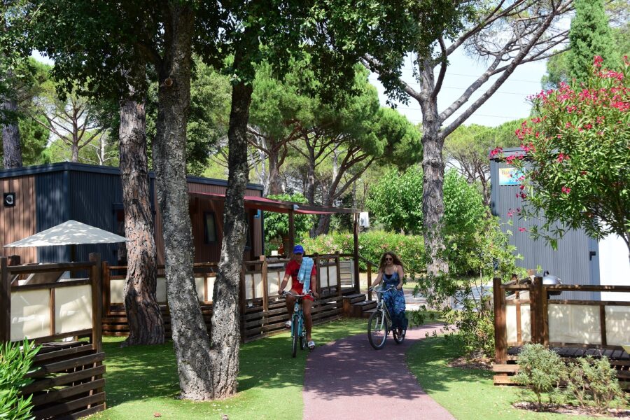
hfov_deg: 38.9
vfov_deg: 26.5
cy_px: 210
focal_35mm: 51
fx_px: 892
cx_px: 315
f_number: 9
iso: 320
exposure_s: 1/320
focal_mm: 34
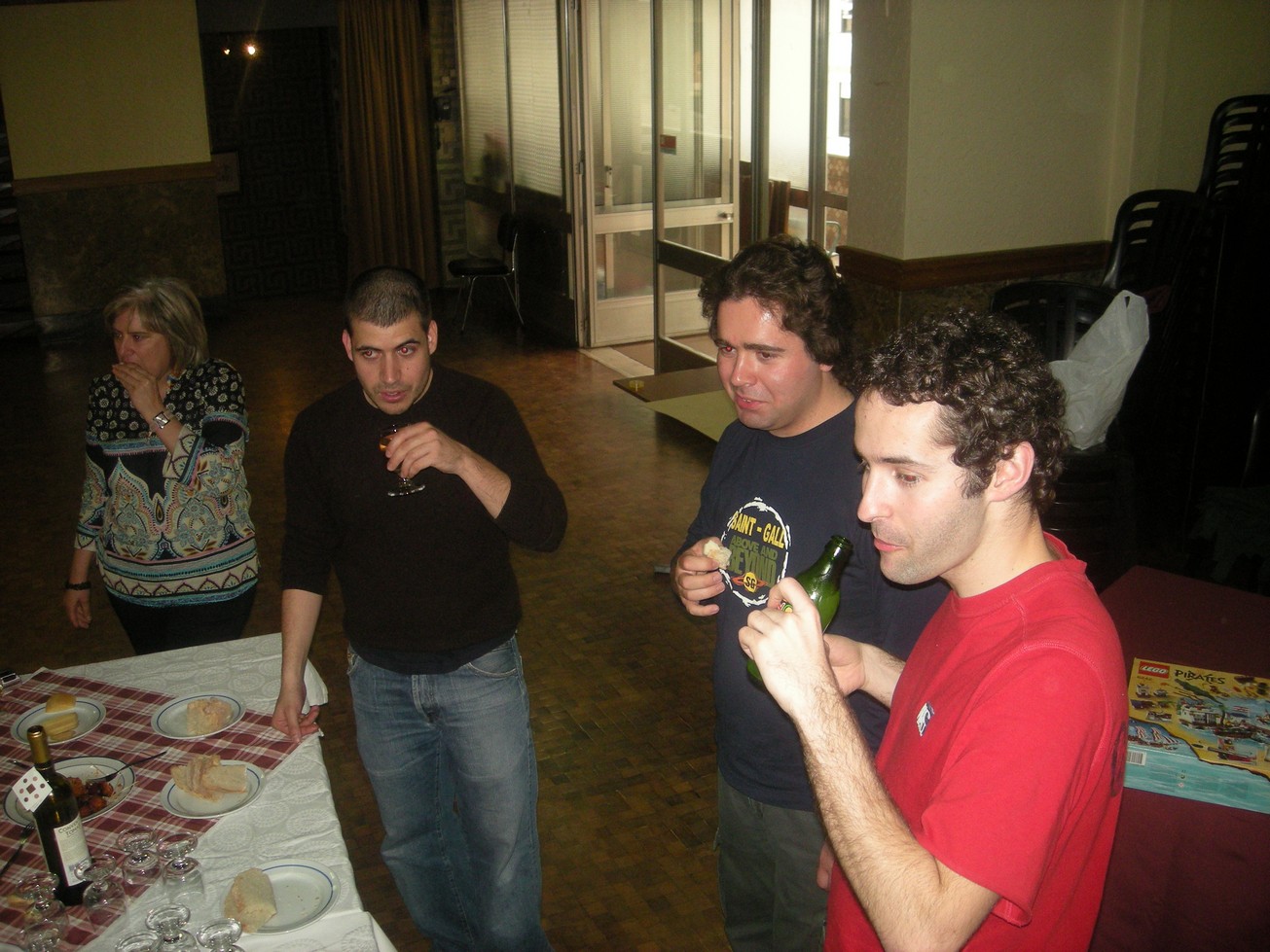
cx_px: 635
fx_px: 1284
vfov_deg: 40.7
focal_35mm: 35
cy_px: 476
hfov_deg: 52.6
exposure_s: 1/60
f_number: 2.8
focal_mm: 5.7
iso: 186
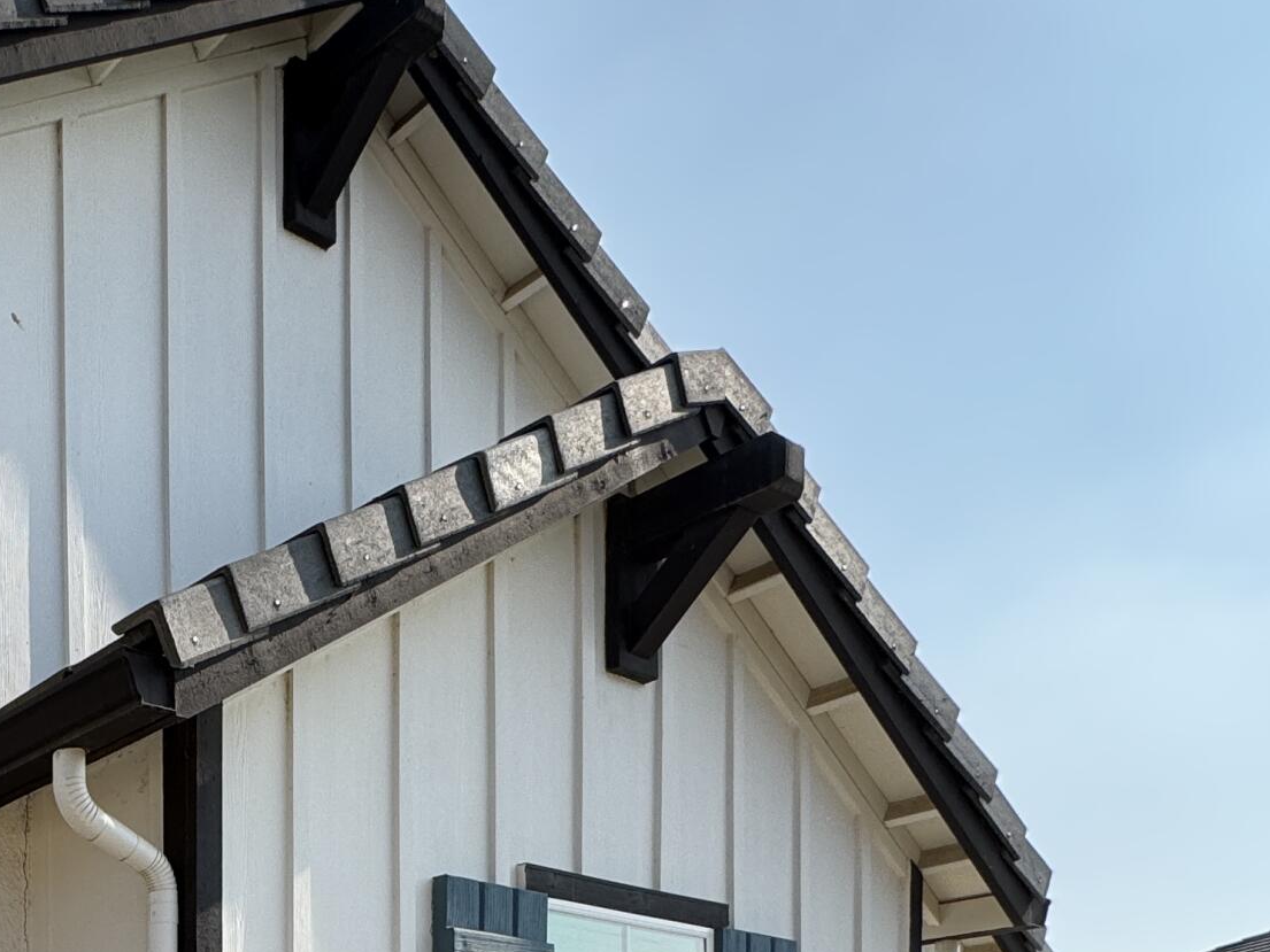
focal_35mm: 38
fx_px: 1394
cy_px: 1285
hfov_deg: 39.5
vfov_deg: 29.2
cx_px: -144
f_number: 2.2
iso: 40
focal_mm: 2.22
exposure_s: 1/1395
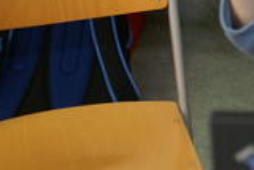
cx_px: 438
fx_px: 1102
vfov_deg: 8.7
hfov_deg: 12.2
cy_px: -38
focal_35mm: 156
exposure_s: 1/60
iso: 200
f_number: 2.8
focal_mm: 26
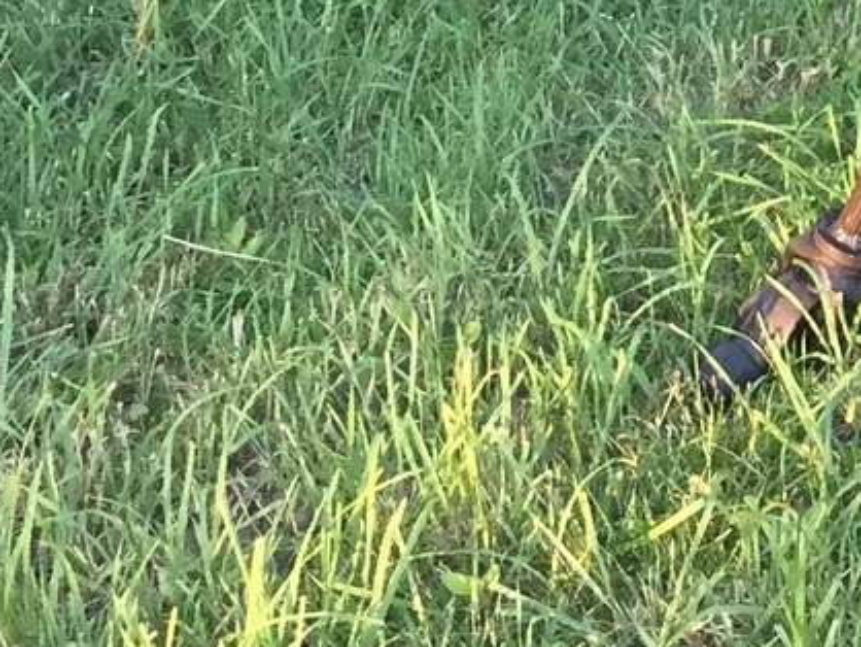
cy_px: -633
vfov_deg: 9.8
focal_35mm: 142
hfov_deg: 12.5
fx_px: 3534
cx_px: 1607
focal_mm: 4.15
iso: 32
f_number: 2.2
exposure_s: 1/30
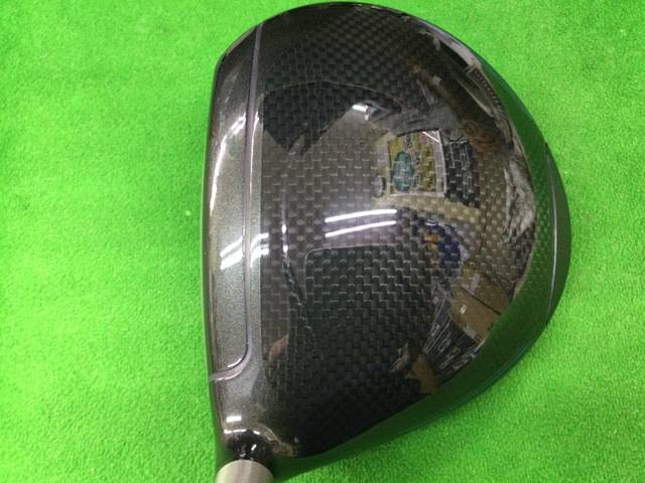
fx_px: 578
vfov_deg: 45.4
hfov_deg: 58.4
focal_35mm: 31
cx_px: 322
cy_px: 242
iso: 200
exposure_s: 1/17
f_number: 2.4
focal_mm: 3.3
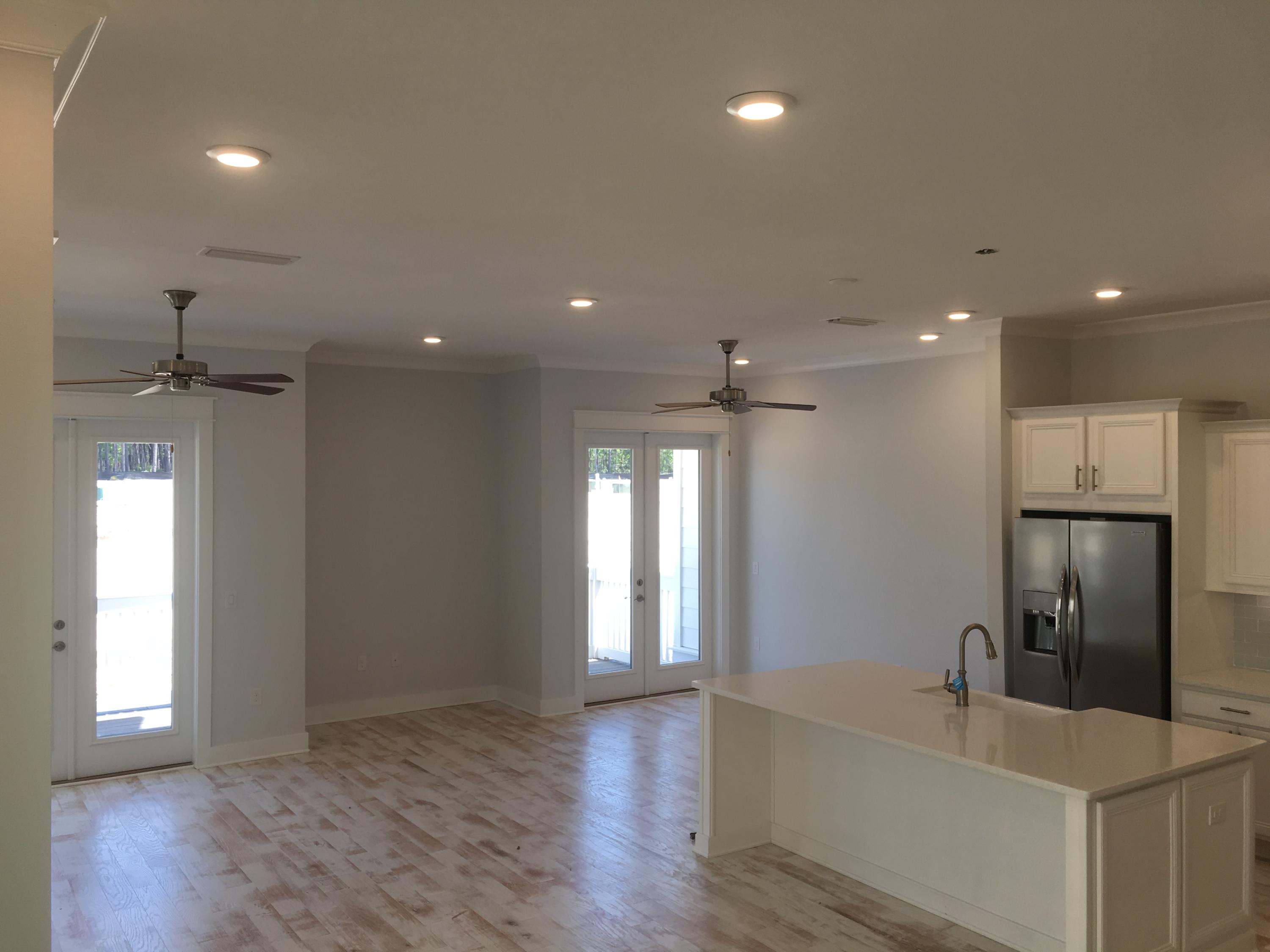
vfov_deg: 48.2
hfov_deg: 61.7
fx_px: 1064
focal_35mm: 29
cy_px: 476
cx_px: 635
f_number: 2.2
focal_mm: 4.15
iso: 25
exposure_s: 1/120
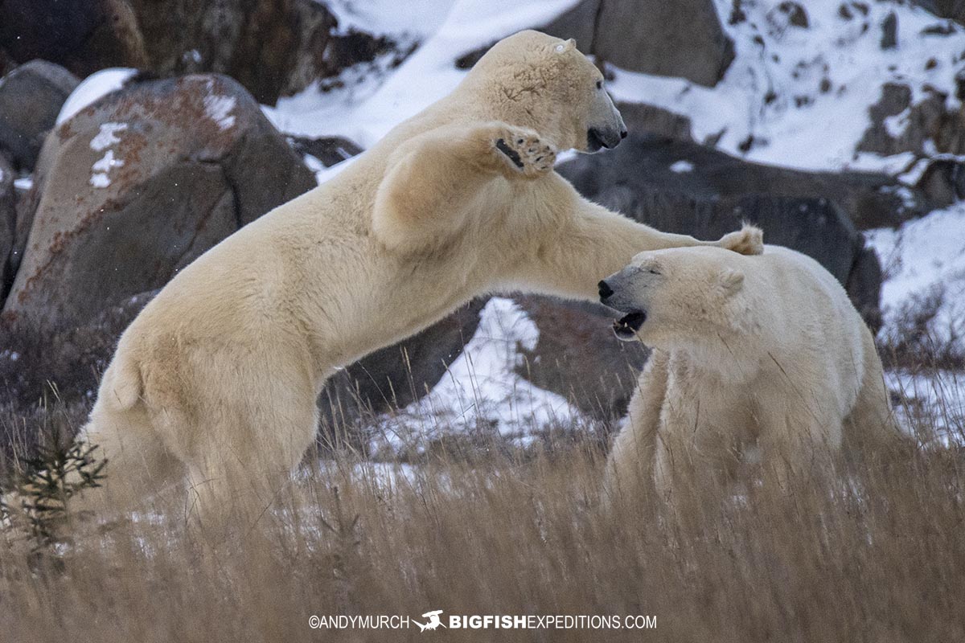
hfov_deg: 3.4
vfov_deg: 2.3
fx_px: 16082
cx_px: 482
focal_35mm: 600
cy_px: 322
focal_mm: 600
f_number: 7.1
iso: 2200
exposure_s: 1/1250
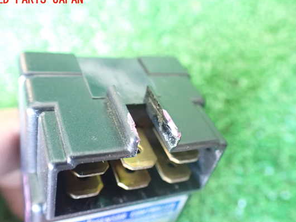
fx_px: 291
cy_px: 119
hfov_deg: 53.9
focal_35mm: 34
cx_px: 149
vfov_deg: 41.8
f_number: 2.3
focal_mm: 5.4
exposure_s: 1/30
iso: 1600
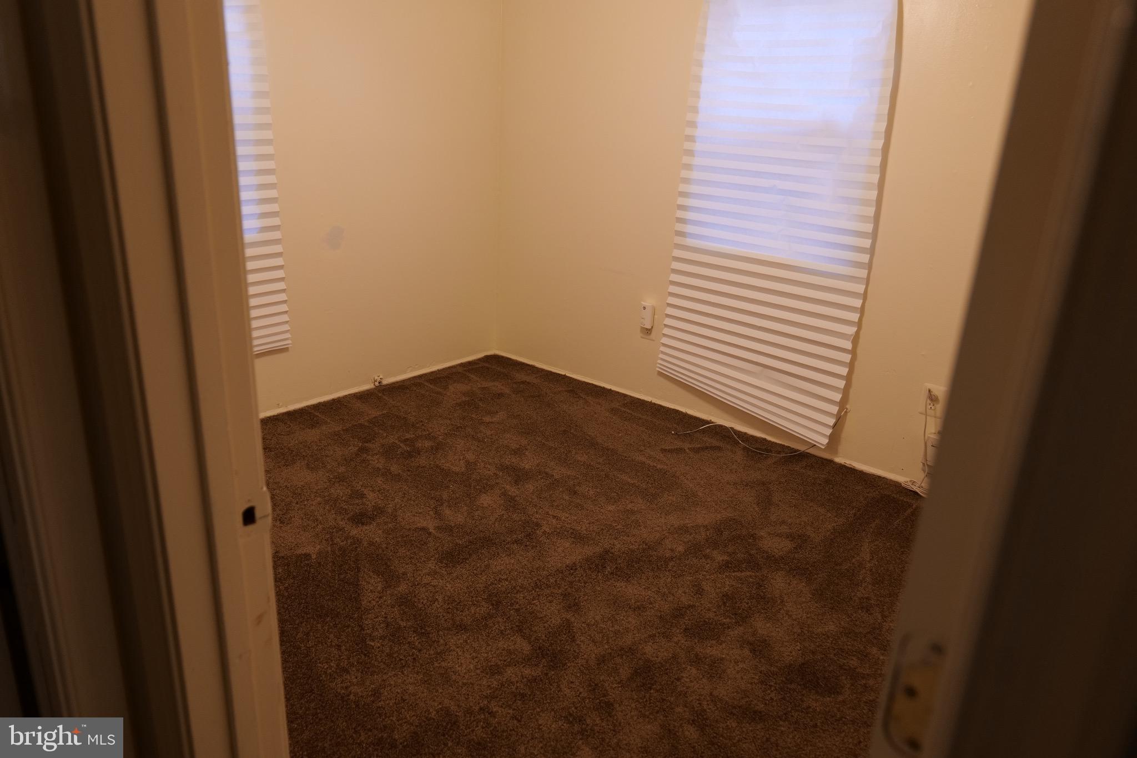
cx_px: 568
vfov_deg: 53.1
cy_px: 379
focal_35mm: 24
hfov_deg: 73.7
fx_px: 758
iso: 800
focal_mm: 24
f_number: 3.8
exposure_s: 1/60
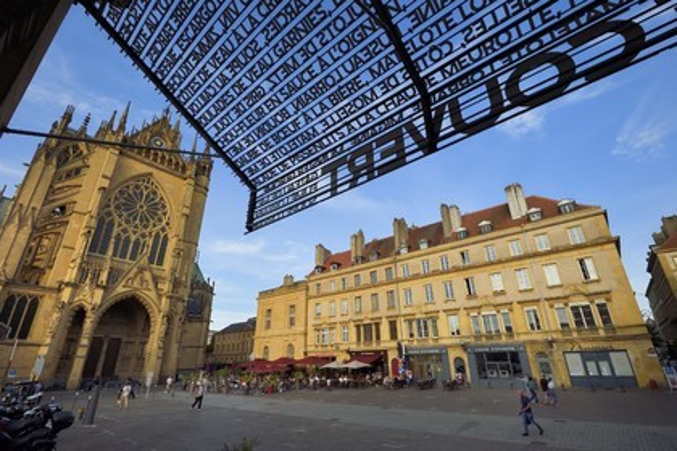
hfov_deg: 93.3
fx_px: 320
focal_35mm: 17
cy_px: 226
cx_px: 338
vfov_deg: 70.4
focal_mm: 17
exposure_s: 1/200
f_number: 11
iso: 200
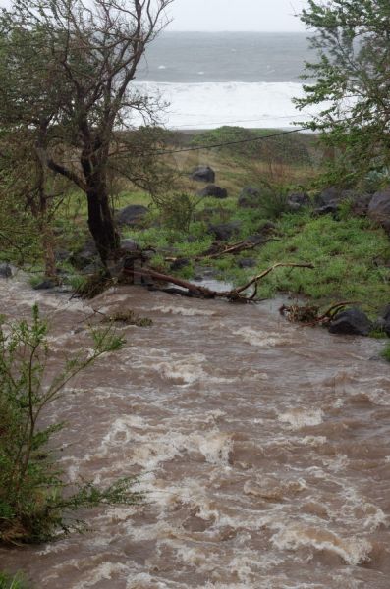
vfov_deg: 19.5
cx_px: 195
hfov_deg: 13.0
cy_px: 294
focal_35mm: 105
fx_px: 1715
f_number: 11
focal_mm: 70
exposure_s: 1/500
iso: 1000
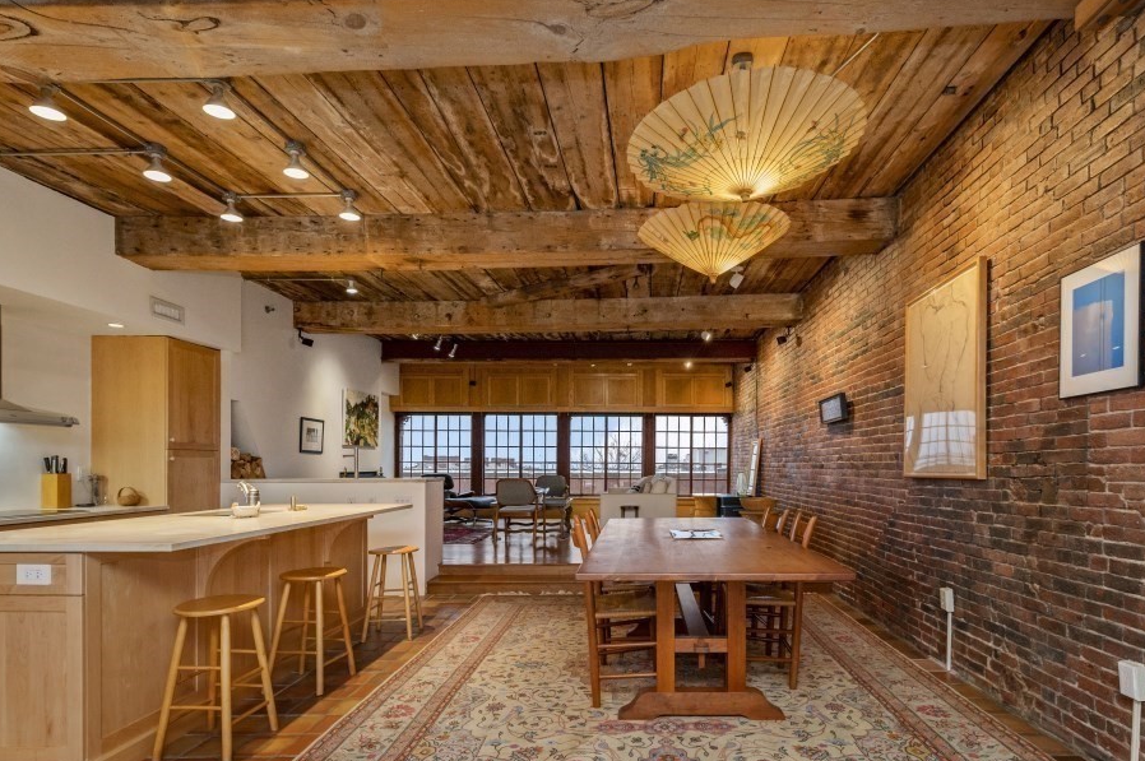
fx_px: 572
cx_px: 548
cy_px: 463
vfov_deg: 66.5
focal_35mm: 18
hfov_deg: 90.0
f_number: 5.6
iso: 1600
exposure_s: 1/125
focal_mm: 14
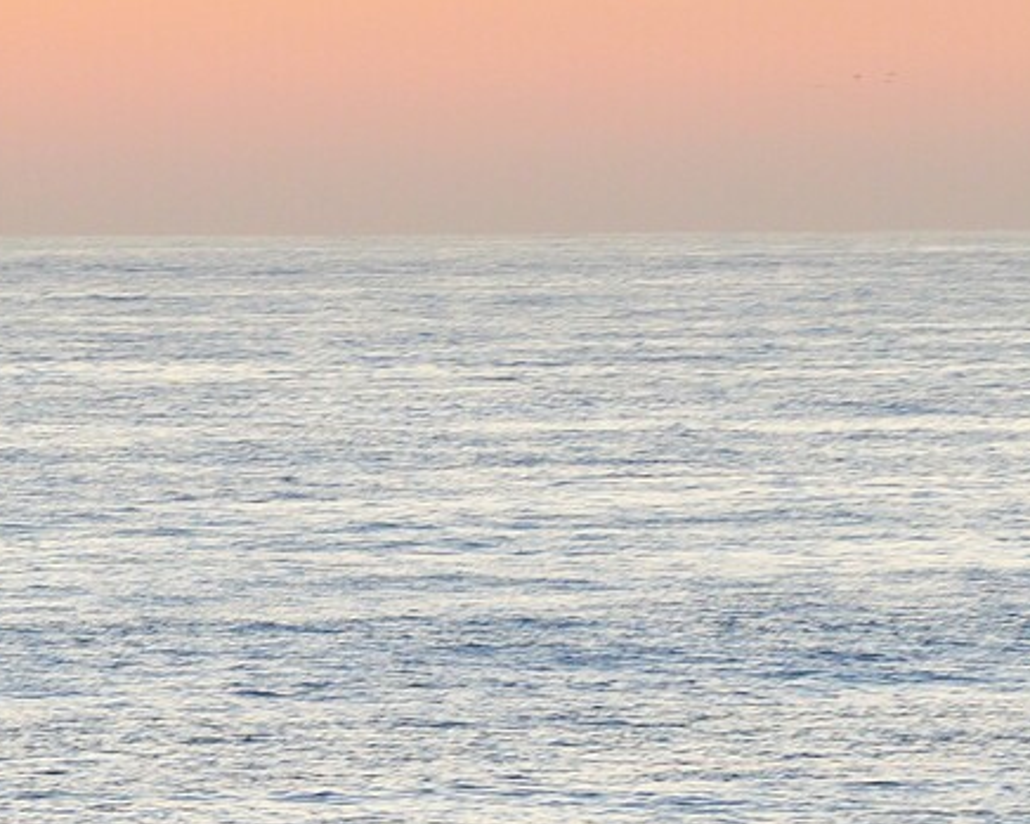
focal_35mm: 930
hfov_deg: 2.1
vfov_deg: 1.7
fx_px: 28356
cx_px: 456
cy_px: 1099
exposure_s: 1/160
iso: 200
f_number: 6.3
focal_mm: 180
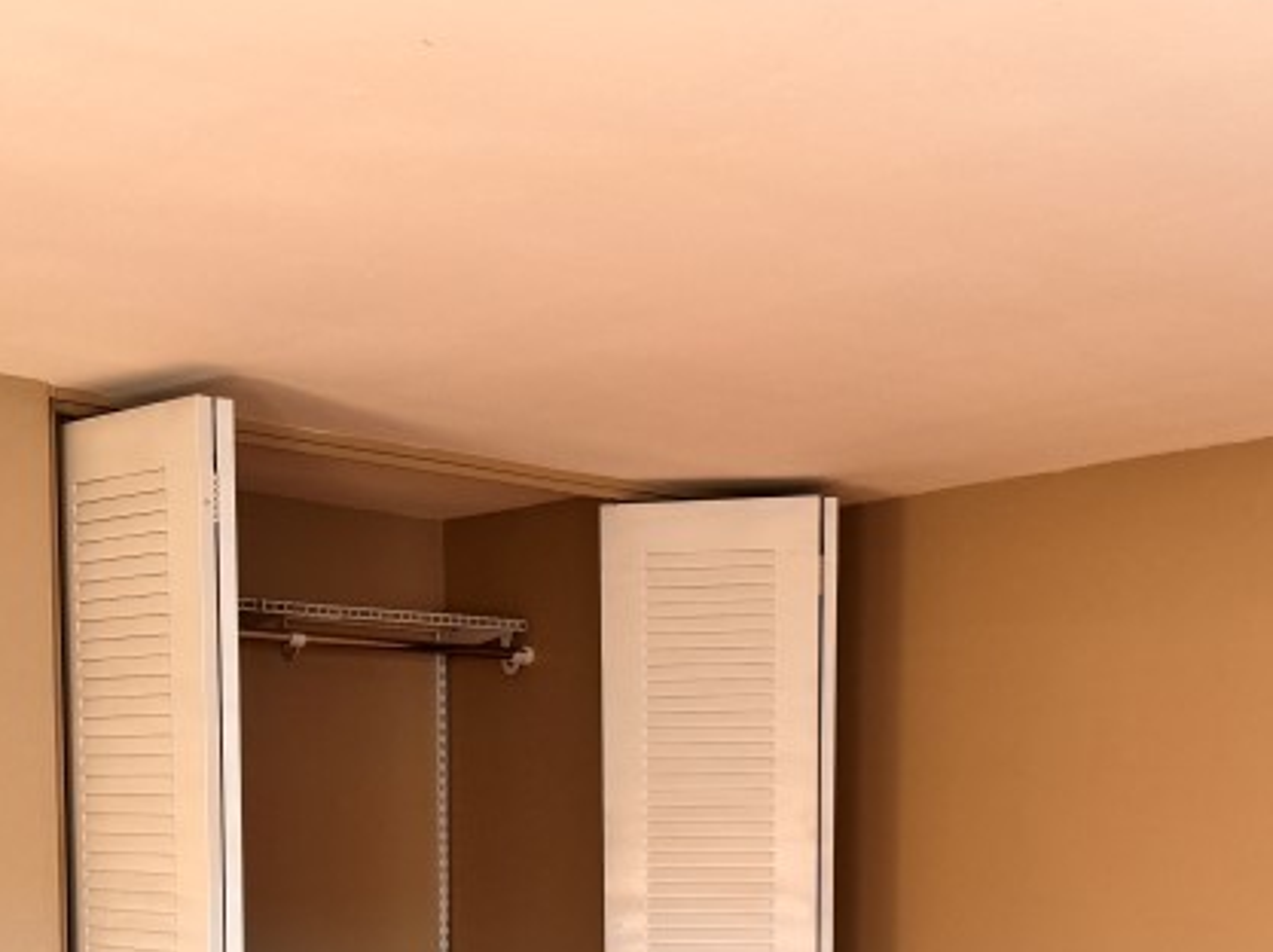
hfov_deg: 32.7
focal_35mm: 59
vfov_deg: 23.3
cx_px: 598
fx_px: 2168
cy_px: 1034
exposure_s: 1/121
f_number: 1.78
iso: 160
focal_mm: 6.86
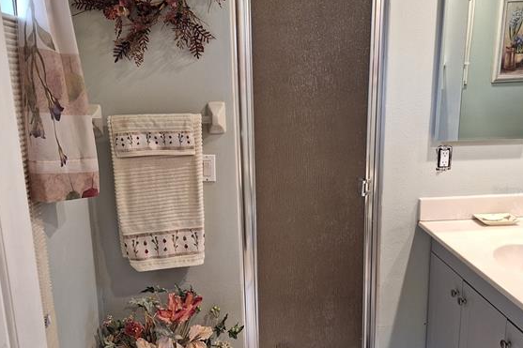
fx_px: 479
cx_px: 265
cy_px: 190
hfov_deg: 57.2
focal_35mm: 33
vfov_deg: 39.9
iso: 125
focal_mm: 5.54
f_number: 1.8
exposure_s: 1/40
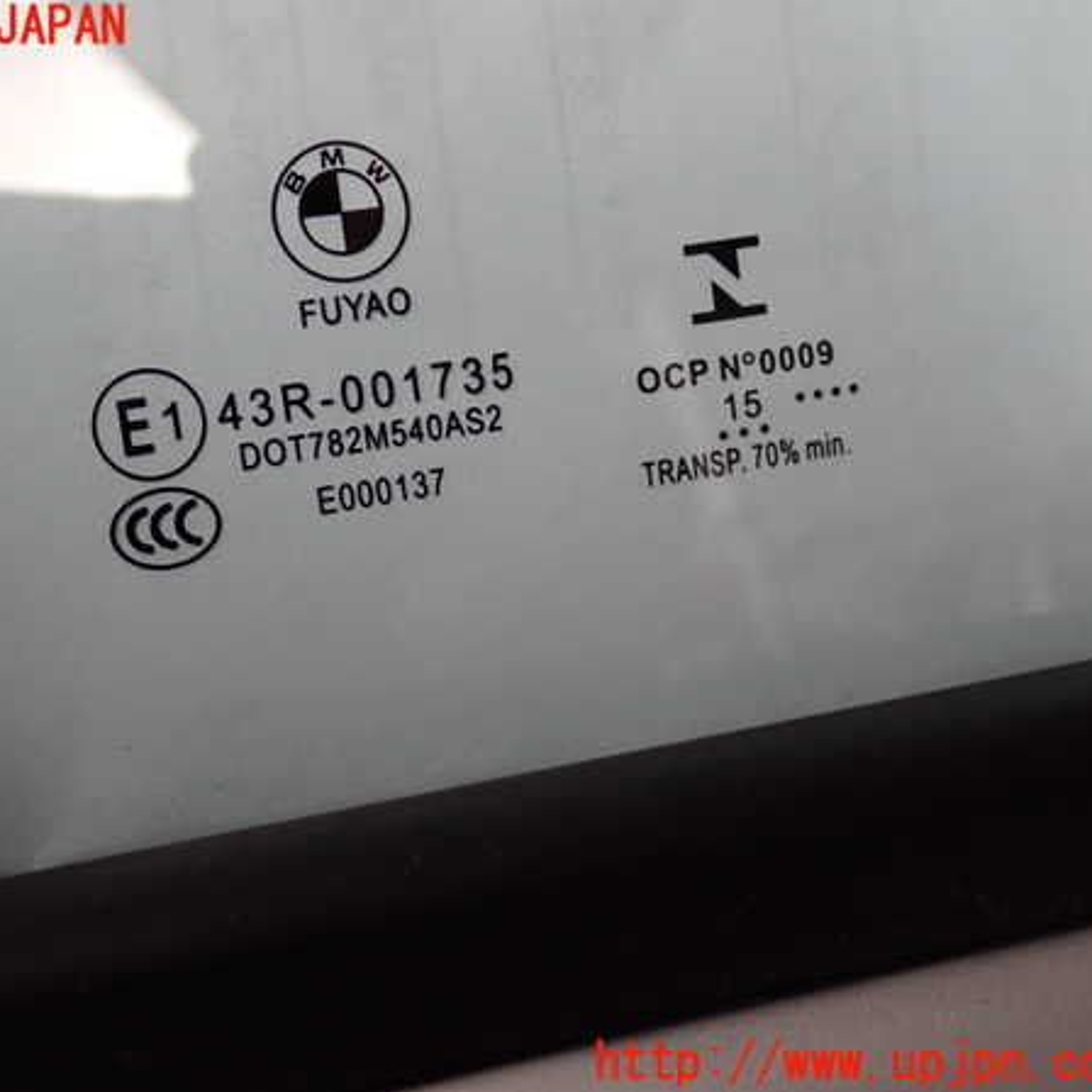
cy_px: 546
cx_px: 414
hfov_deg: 37.3
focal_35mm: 45
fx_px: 1606
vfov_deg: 37.6
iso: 100
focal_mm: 6.83
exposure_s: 1/160
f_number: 2.7
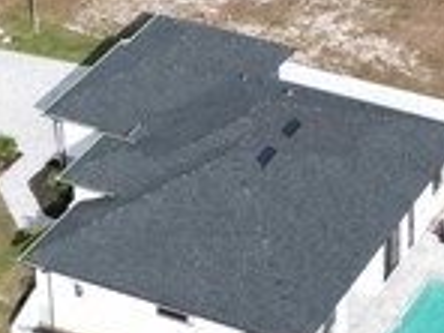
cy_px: -159
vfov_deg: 8.7
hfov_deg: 11.9
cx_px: 273
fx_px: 2129
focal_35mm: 166
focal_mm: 6.72
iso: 130
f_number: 1.7
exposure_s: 1/3000
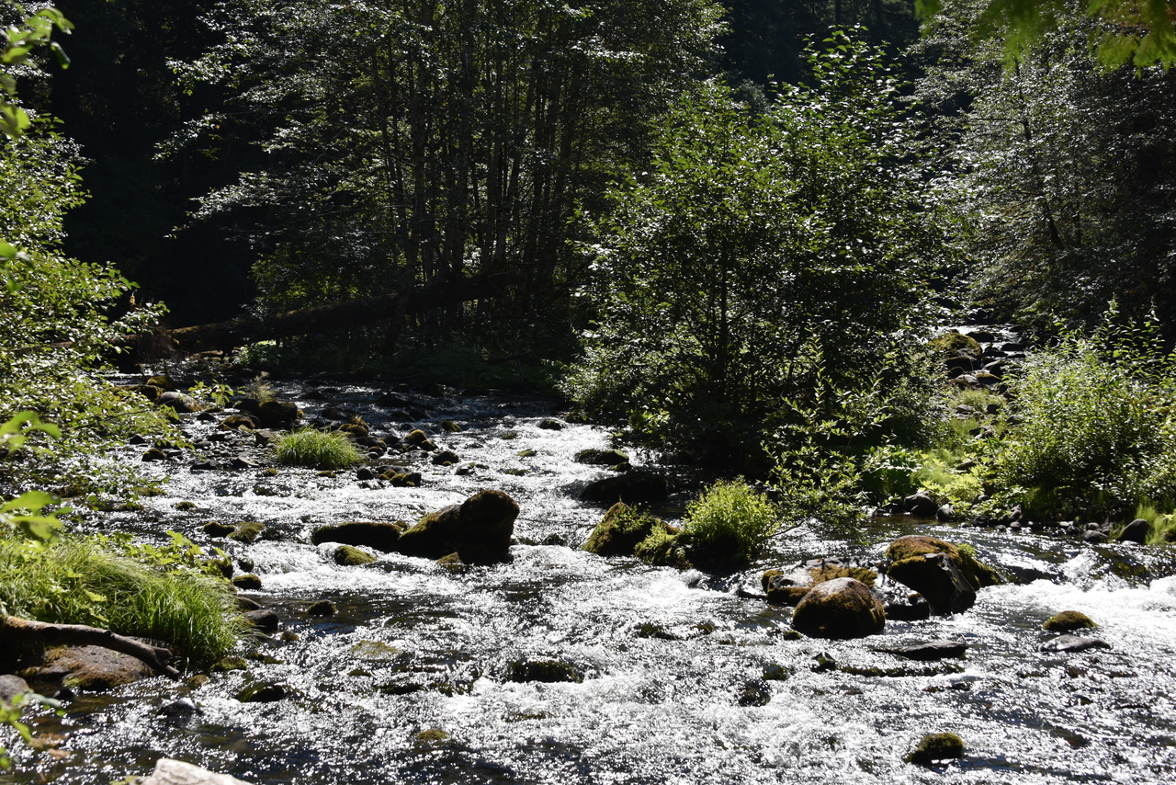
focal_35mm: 50
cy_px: 392
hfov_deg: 39.6
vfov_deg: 27.0
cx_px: 588
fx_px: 1634
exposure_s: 1/250
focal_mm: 50
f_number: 8
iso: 100
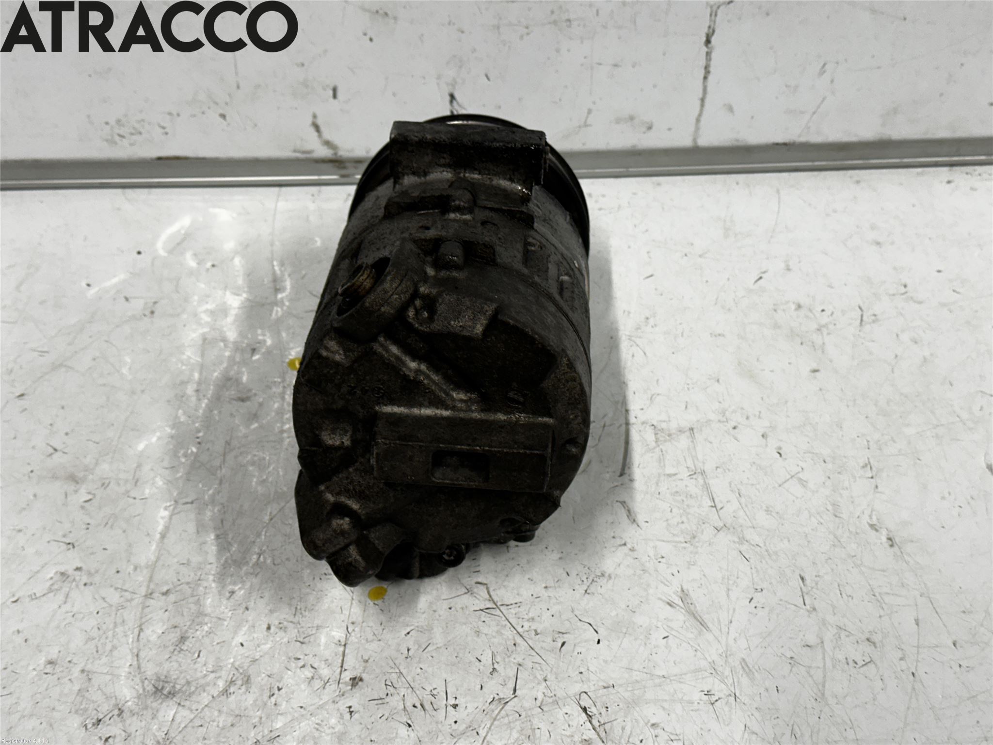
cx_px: 496
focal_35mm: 48
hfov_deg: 39.7
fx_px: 1377
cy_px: 372
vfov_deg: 30.3
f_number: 1.78
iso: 100
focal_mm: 6.86
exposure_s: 1/50
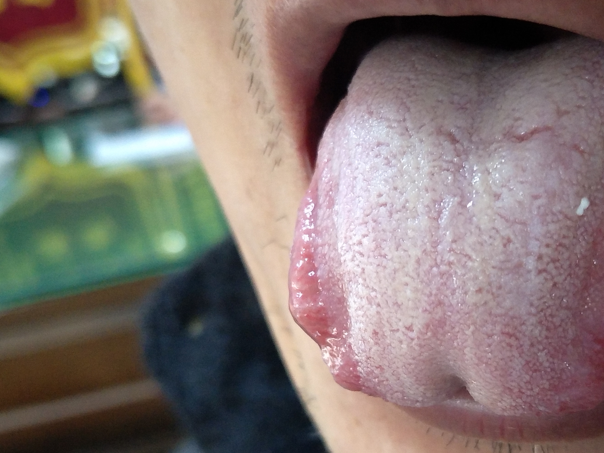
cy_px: 264
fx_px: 733
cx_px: 387
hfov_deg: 44.3
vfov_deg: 34.3
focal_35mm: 42
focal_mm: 4.1
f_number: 1.7
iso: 425
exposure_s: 1/14
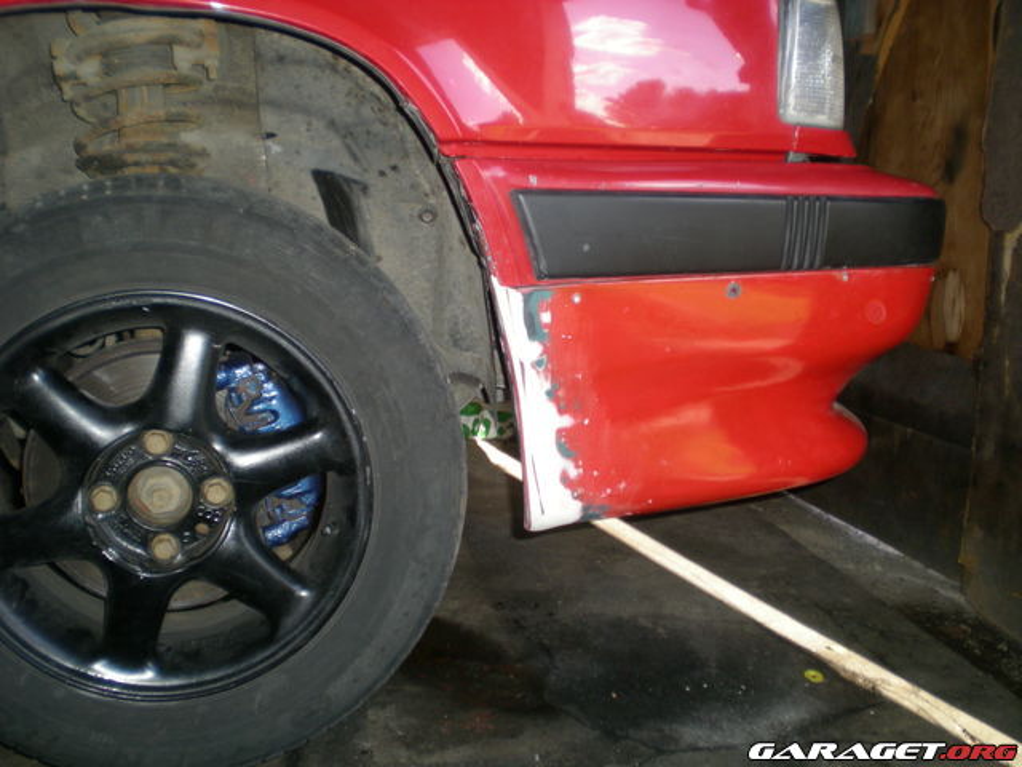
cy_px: 384
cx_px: 511
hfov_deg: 49.0
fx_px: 1122
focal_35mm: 38
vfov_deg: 37.7
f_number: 3.1
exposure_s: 1/128
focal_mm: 6.3
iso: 111
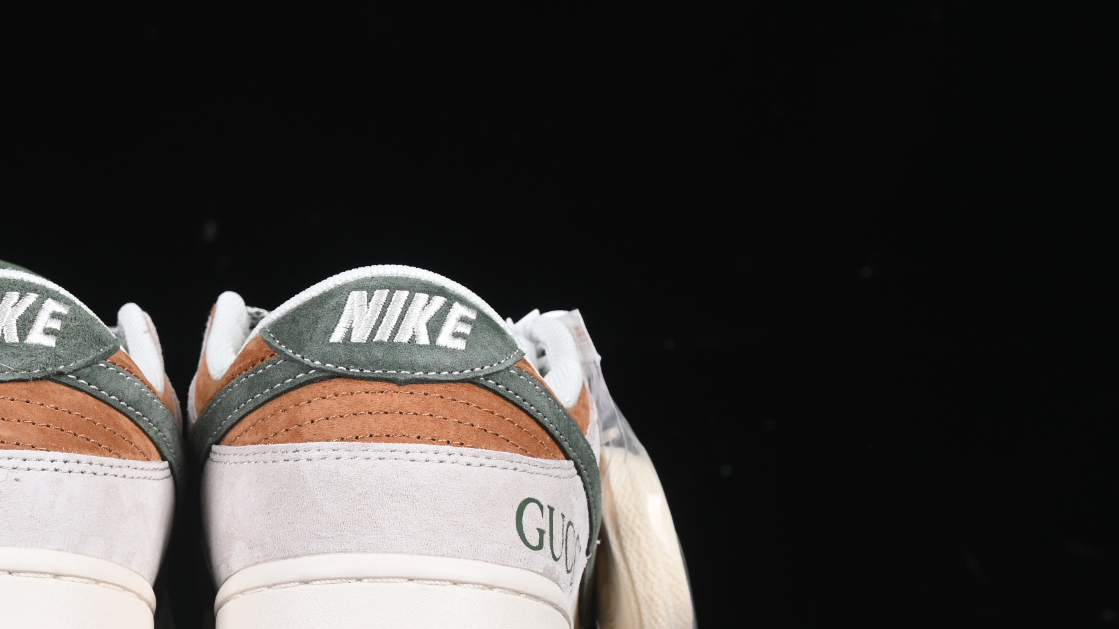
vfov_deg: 9.3
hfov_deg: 16.4
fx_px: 3857
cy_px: 320
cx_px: 200
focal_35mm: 130
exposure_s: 1/80
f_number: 8
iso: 160
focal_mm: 50
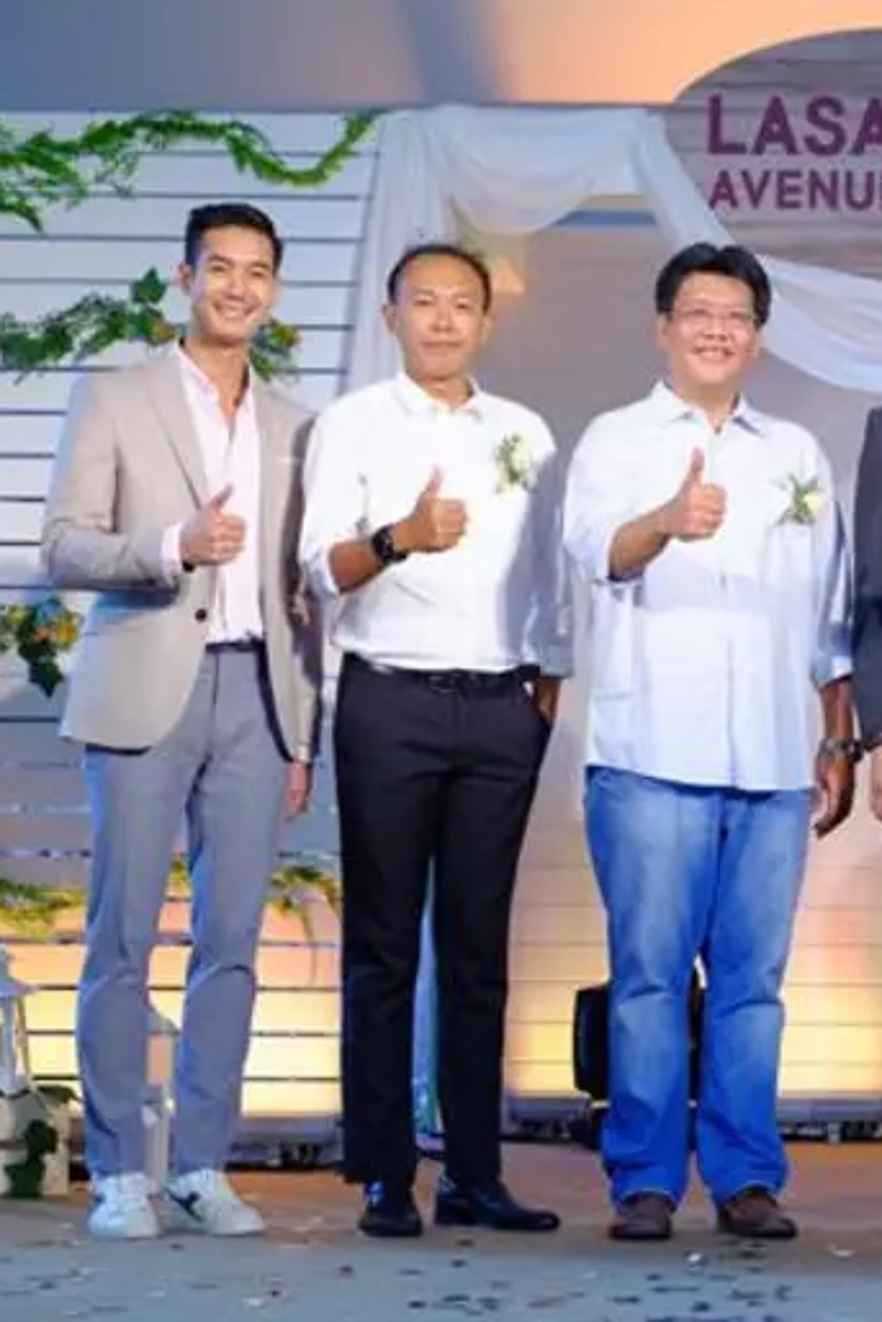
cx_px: 874
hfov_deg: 15.8
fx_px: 3121
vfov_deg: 23.9
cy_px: 656
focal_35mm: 85
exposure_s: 1/180
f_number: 4
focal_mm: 37.4
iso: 800
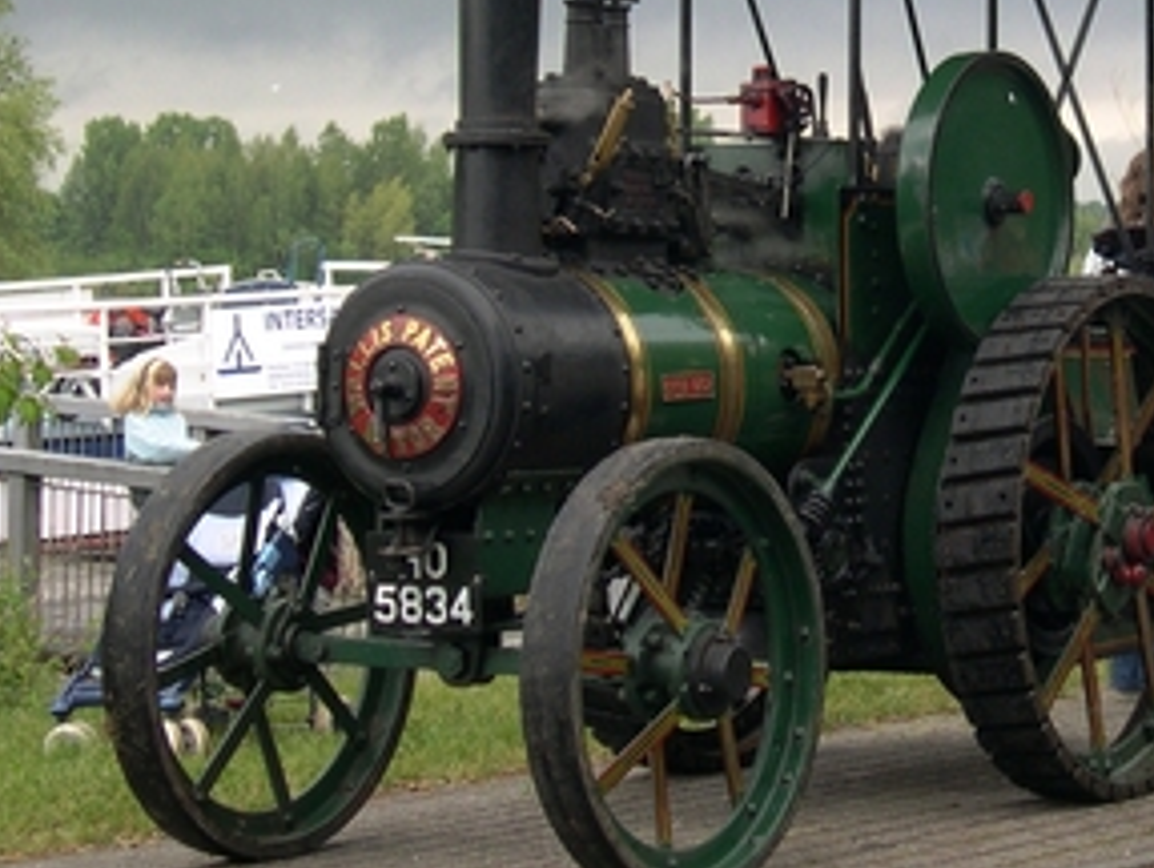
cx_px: 873
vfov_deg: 12.4
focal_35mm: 119
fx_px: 3972
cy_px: 181
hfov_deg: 16.4
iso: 100
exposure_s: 1/156
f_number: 3.4
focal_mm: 12.2
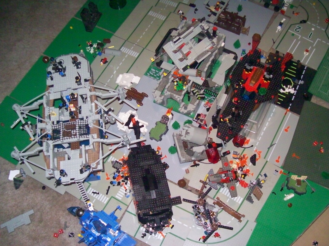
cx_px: 164
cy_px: 123
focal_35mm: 36
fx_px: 342
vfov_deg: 39.6
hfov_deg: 51.4
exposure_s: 1/128
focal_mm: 6
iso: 200
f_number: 2.7
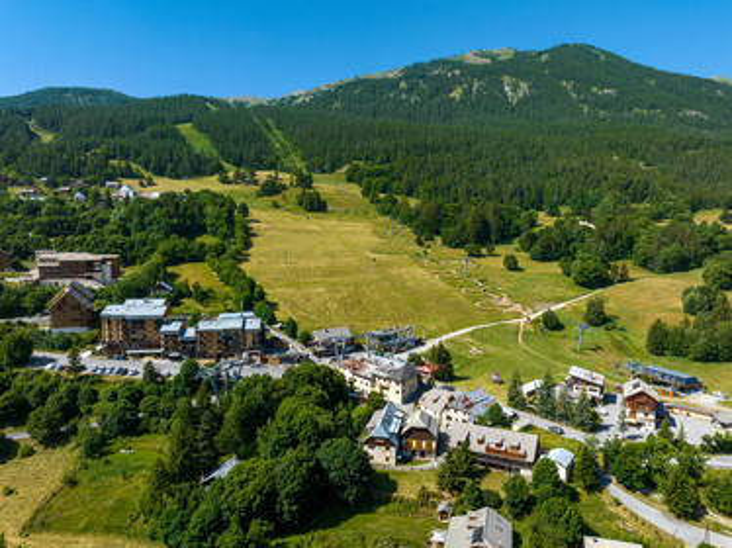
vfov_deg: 56.8
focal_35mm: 24
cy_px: 274
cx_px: 366
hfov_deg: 71.6
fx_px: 507
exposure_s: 1/160
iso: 100
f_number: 11
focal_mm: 12.3
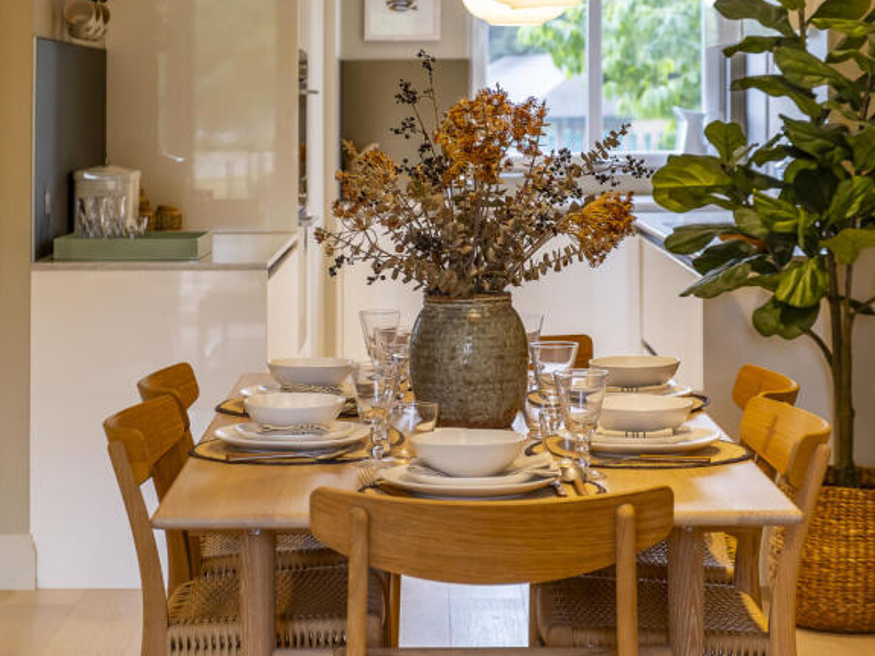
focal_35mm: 91
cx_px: 442
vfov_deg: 16.2
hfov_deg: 21.5
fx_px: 2300
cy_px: 326
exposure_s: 1/105
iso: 500
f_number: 4
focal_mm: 55
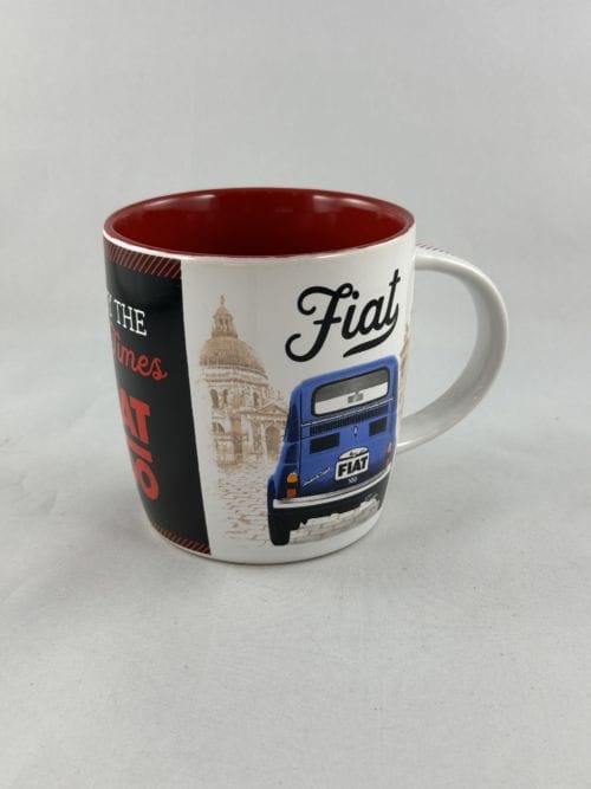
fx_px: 1093
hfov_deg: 30.3
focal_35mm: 48
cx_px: 296
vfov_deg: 39.7
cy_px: 394
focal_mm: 6.86
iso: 50
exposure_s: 1/100
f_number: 1.78
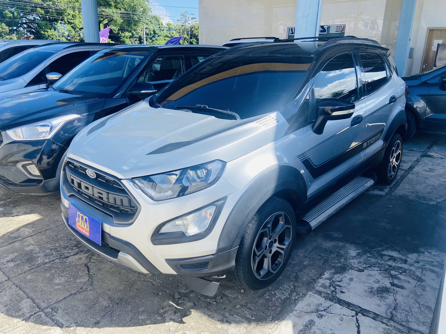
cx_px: 223
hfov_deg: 67.3
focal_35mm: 26
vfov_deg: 53.1
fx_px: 335
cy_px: 167
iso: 32
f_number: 1.8
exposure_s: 1/1412
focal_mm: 4.25
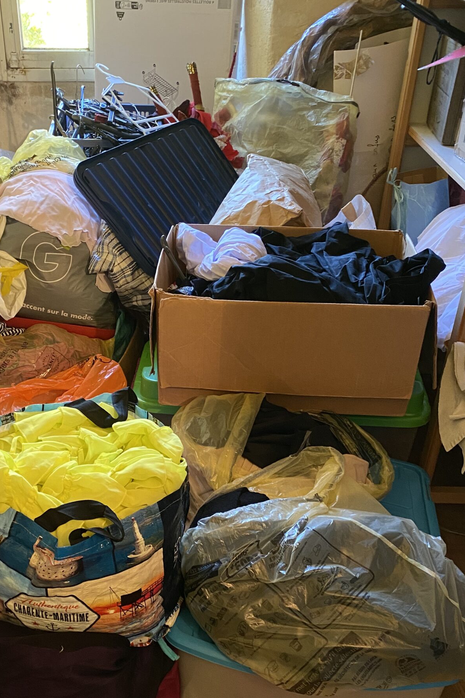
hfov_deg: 33.9
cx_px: 154
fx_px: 756
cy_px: 476
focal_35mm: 39
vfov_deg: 48.6
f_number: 1.8
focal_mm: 4.25
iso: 400
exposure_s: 1/50
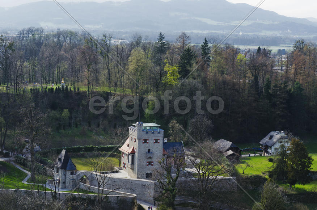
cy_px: 105
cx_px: 158
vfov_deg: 16.5
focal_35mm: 82
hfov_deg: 24.7
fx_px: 725
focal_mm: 55
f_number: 8
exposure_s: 1/250
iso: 100
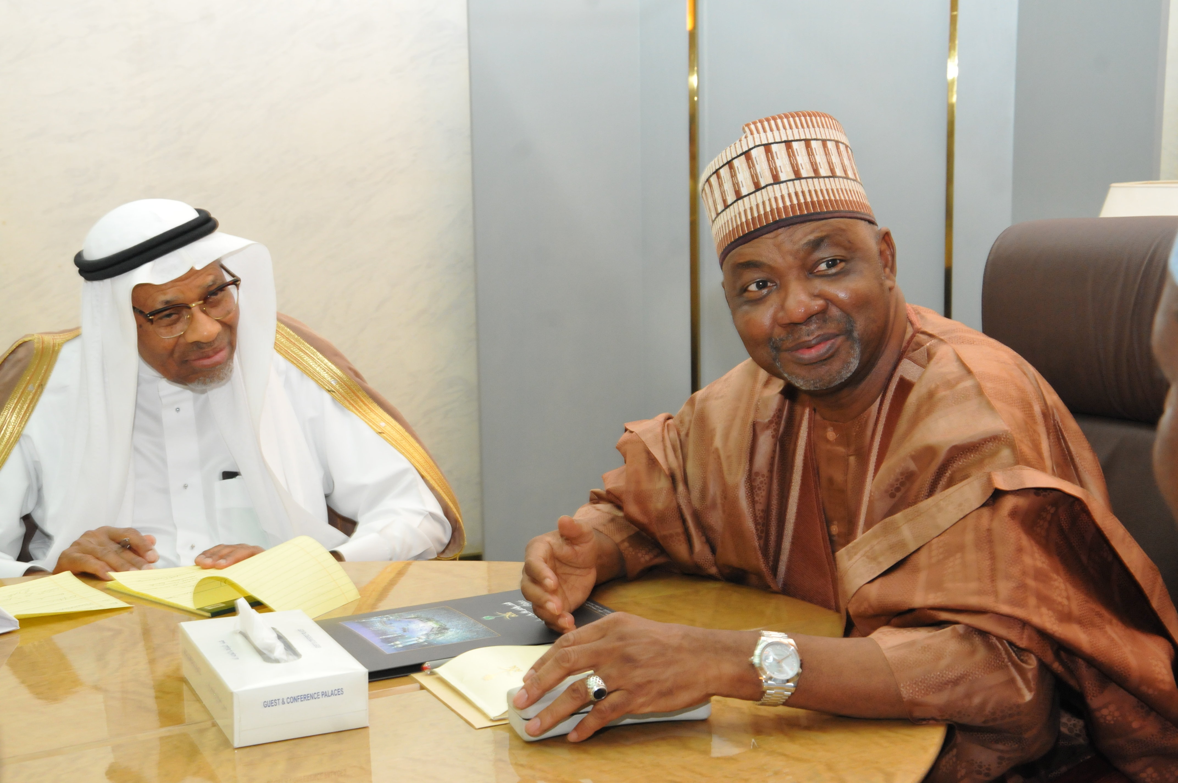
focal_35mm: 57
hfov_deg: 35.1
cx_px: 589
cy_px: 392
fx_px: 1863
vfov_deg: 23.7
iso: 1600
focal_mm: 38
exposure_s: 1/60
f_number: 8
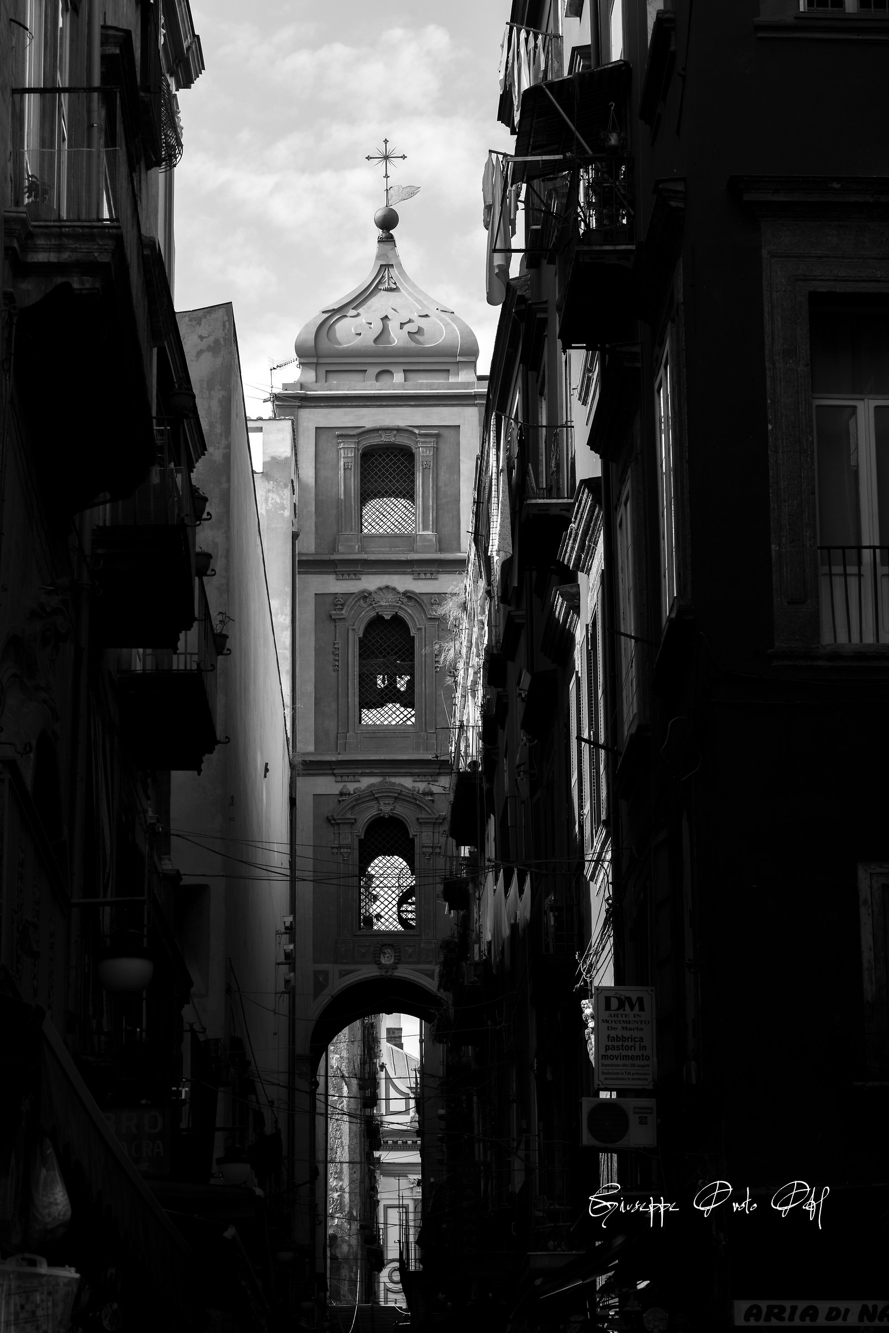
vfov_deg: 20.4
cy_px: 666
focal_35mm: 100
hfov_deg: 13.7
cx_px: 444
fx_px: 3704
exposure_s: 1/250
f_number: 14
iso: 640
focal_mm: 100
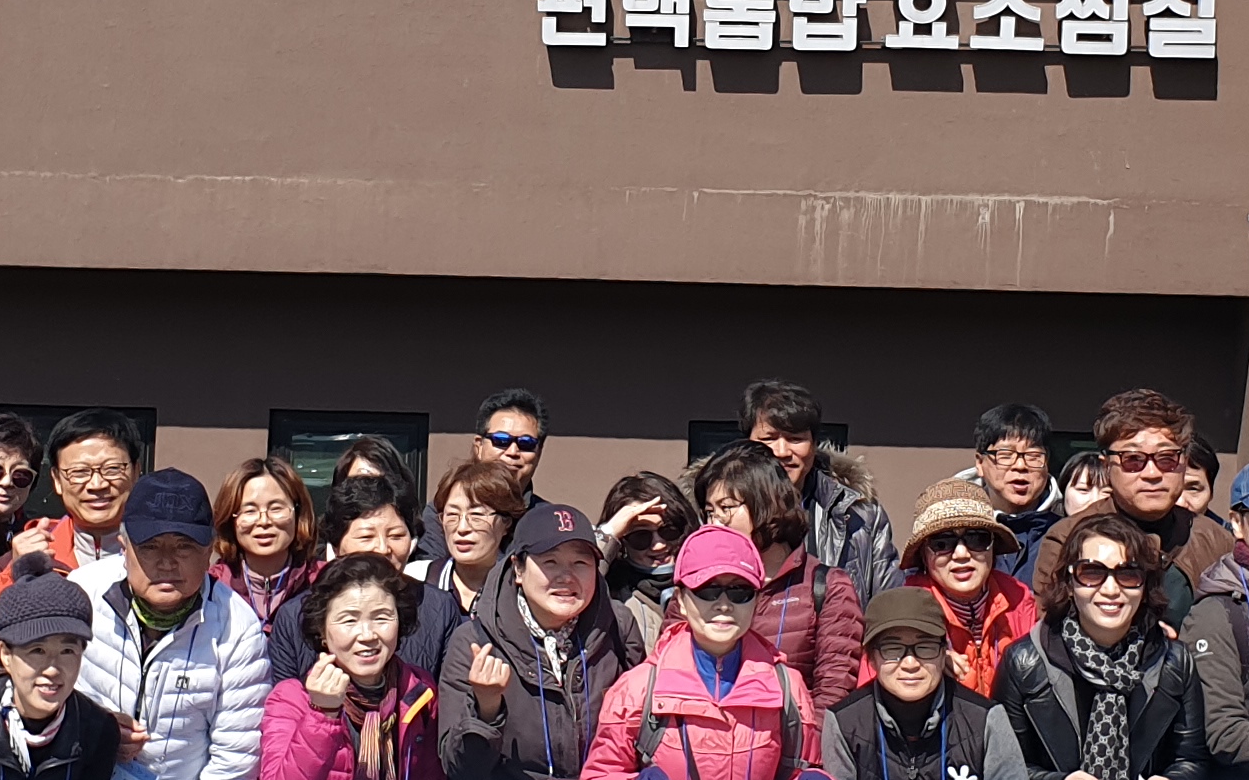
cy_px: 247
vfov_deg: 14.6
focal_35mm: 89
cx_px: 666
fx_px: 3029
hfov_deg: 23.3
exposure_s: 1/1538
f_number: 2.4
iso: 50
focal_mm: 4.3
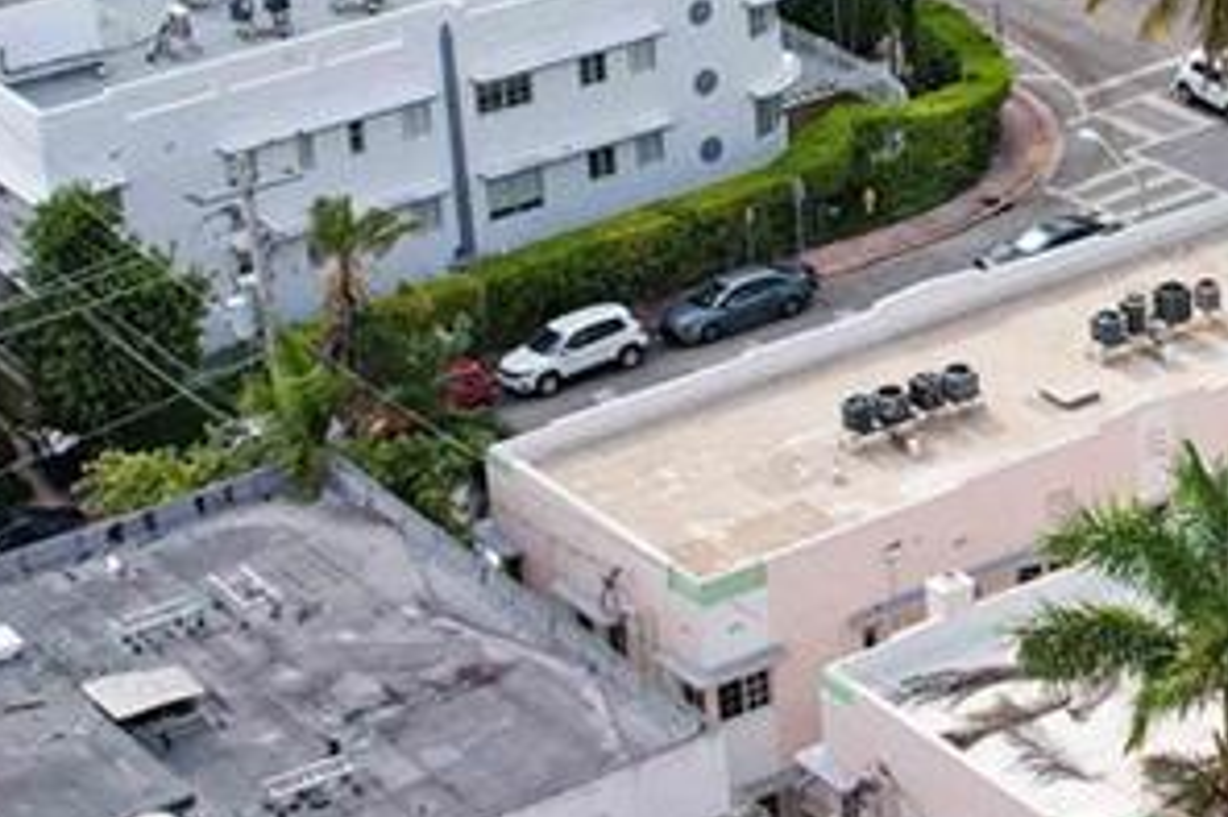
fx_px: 4057
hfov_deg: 16.8
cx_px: 1299
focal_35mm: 119
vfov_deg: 11.4
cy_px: -4
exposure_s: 1/640
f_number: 2.8
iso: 110
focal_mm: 8.38
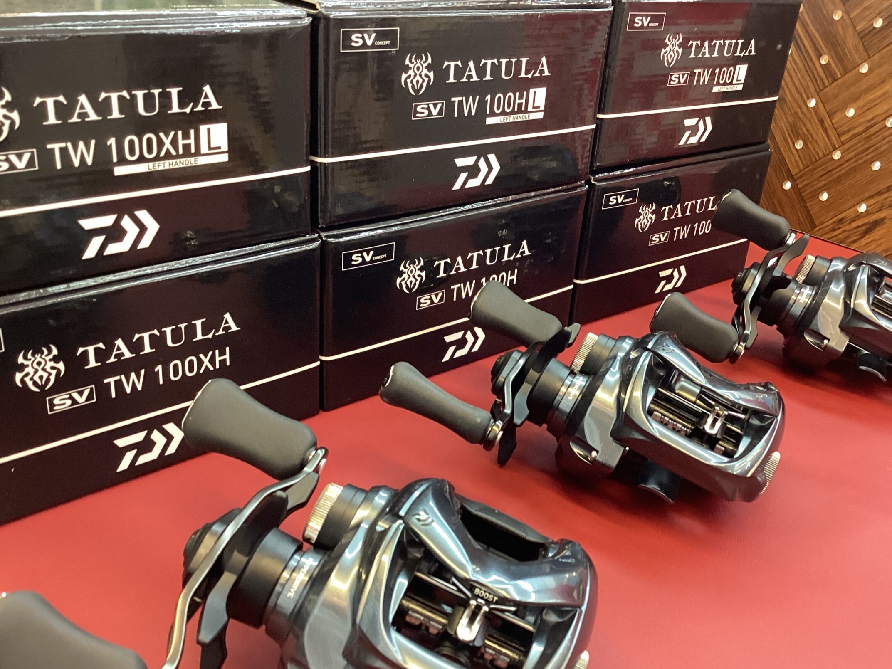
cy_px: 397
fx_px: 953
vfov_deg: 38.5
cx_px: 495
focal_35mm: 37
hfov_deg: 50.0
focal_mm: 3.3
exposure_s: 1/60
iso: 250
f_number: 2.4
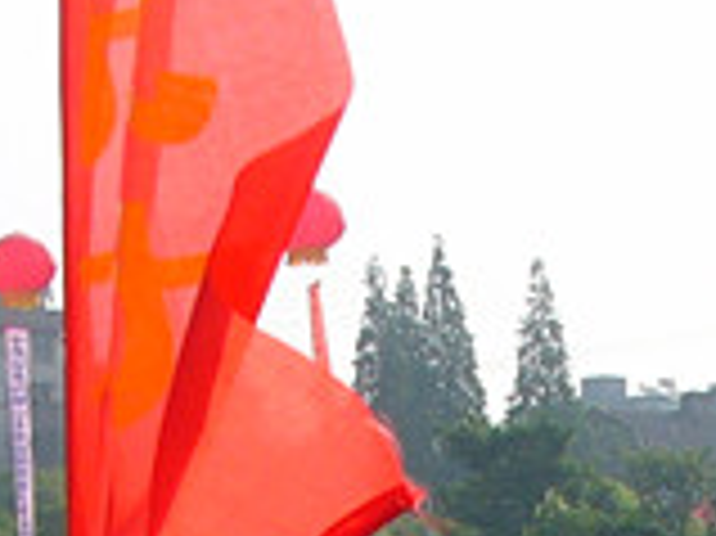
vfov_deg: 7.8
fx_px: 3741
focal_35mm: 181
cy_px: 1110
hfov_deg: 10.9
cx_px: 450
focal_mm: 6
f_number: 4
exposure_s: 1/640
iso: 50
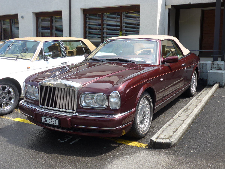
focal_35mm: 41
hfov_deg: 45.8
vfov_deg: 35.1
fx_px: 266
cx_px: 112
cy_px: 84
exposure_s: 1/1000
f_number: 2.8
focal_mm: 8.4
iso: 80
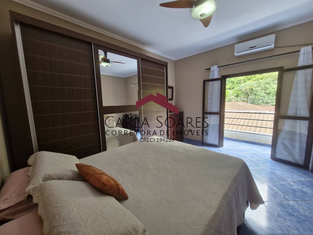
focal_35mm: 13
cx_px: 156
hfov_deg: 106.2
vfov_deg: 89.9
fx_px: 118
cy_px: 118
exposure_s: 1/53
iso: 80
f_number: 2.2
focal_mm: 1.74
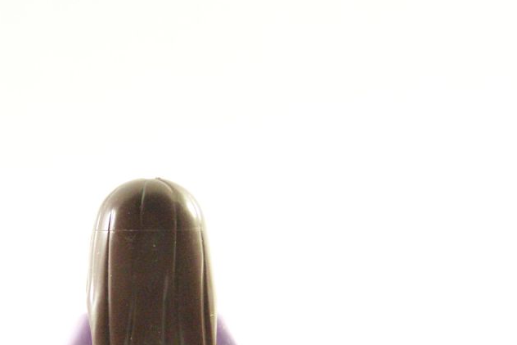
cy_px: 286
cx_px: 158
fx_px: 2541
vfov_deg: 7.7
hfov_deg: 11.6
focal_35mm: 177
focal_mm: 17.5
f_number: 3.2
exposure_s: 1/45
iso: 400
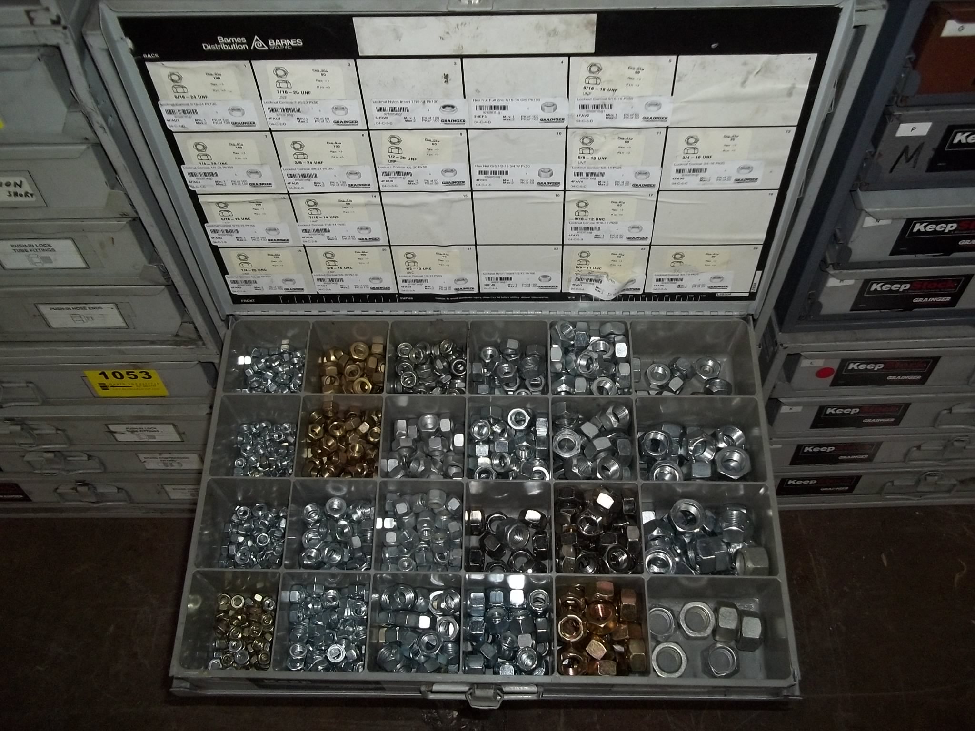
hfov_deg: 56.8
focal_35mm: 32
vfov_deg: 44.2
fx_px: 901
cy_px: 366
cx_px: 488
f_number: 2.9
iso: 160
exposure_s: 1/30
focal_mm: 5.7
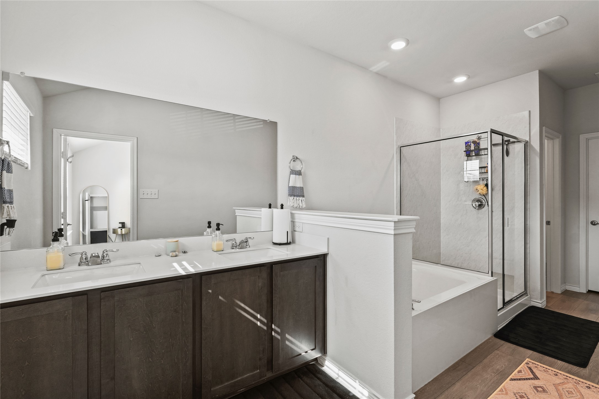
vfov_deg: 72.1
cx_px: 300
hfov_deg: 95.0
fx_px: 275
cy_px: 200
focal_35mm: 16
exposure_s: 1/3
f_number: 8
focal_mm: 11
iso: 125
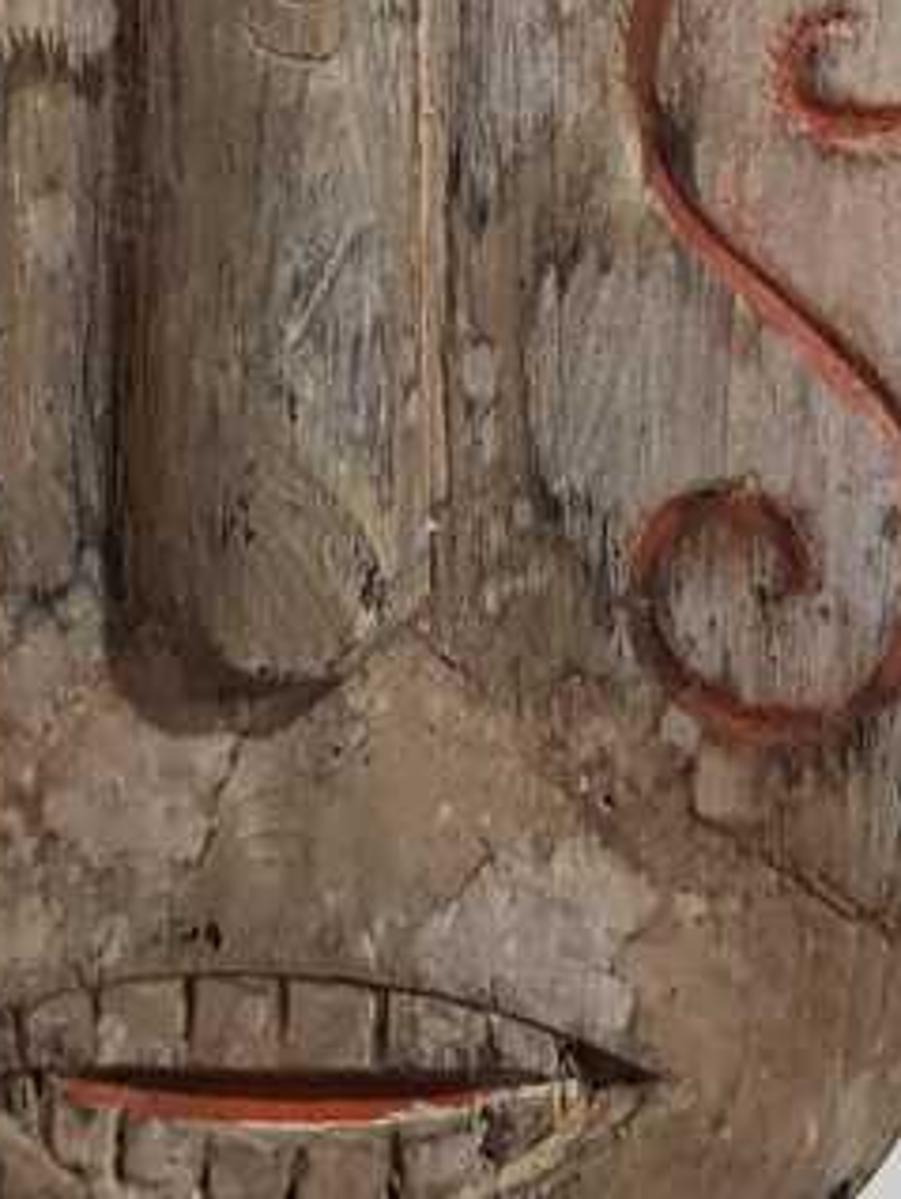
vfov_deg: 18.7
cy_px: -339
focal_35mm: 98
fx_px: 3396
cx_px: 377
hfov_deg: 15.1
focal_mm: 4.3
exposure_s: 1/25
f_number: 1.7
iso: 200
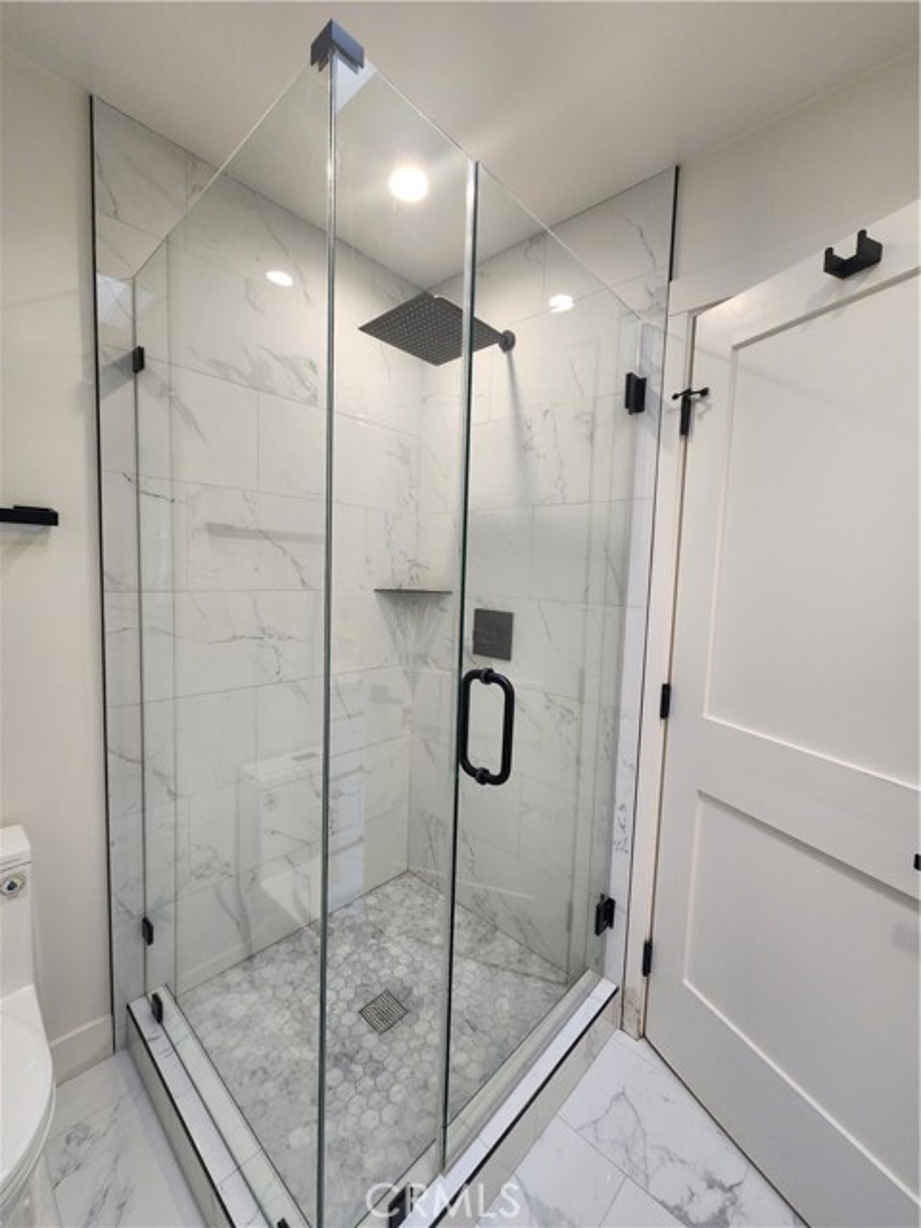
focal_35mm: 13
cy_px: 614
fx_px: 461
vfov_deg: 106.2
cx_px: 460
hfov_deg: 89.9
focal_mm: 2.2
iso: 160
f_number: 2.2
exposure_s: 1/60
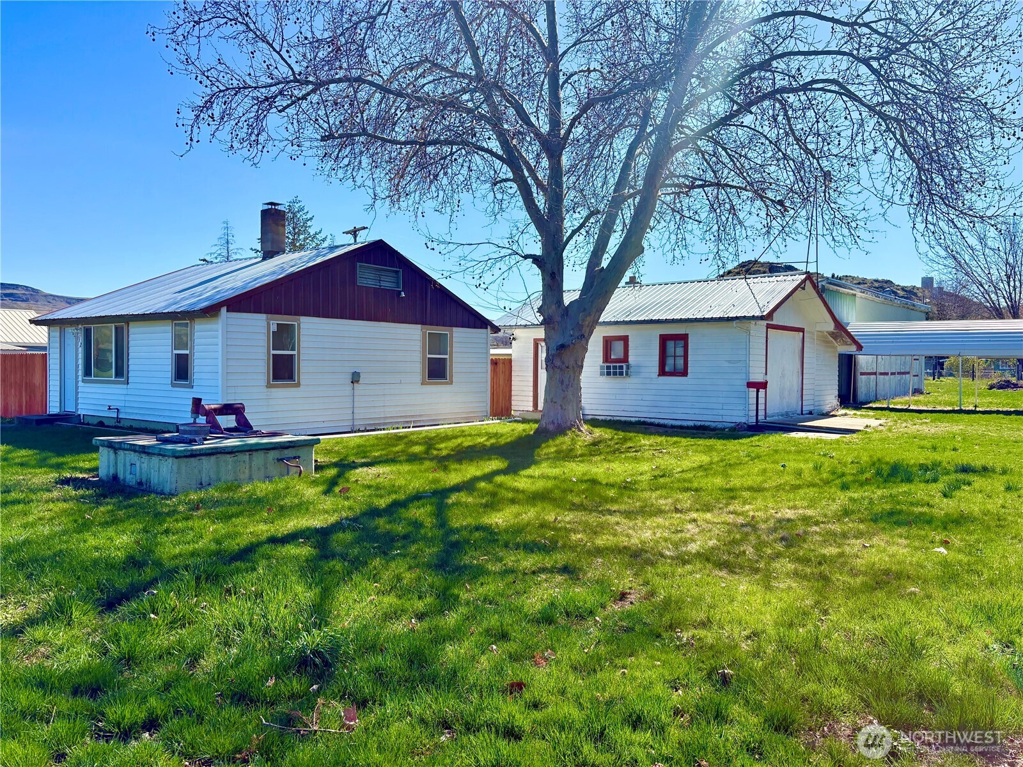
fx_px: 768
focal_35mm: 26
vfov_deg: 53.1
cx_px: 512
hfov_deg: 67.3
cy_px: 384
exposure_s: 1/3125
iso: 50
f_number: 1.6
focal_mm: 5.96
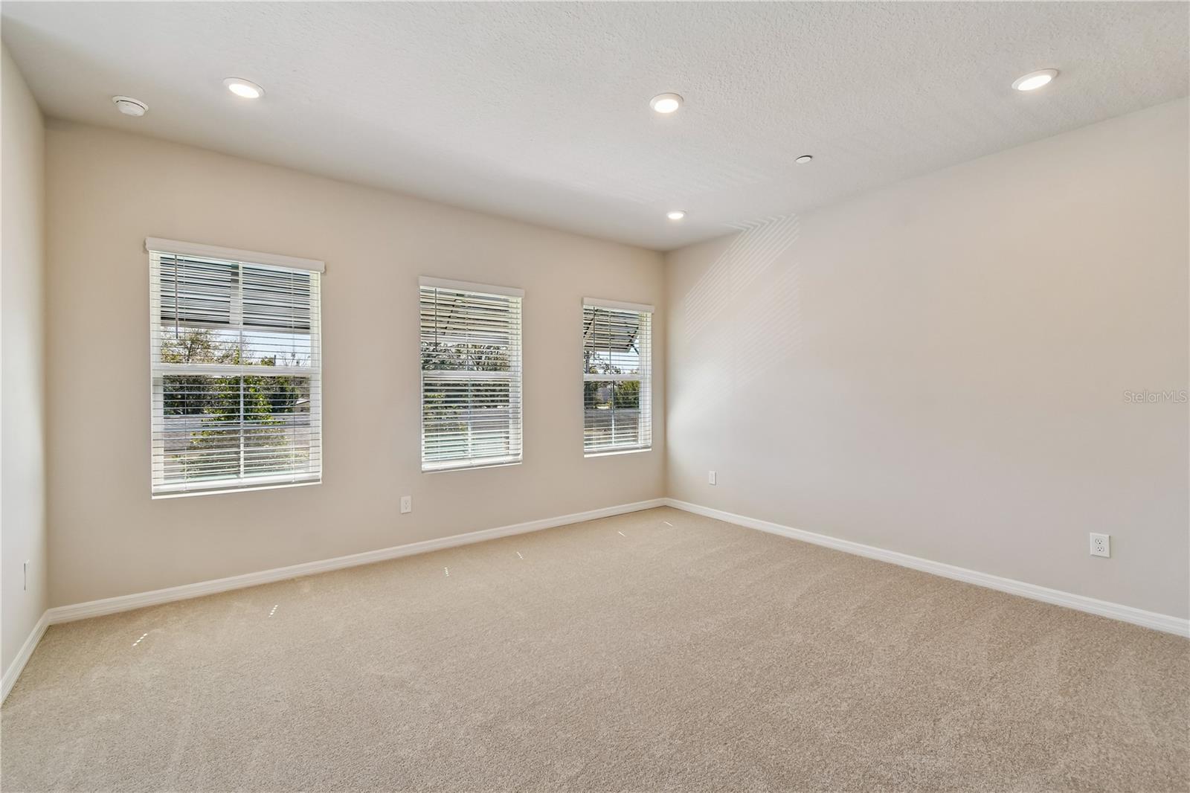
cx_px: 595
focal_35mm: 15
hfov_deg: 100.4
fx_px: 496
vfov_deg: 77.3
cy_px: 396
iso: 100
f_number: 7.1
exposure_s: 1/50
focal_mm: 10
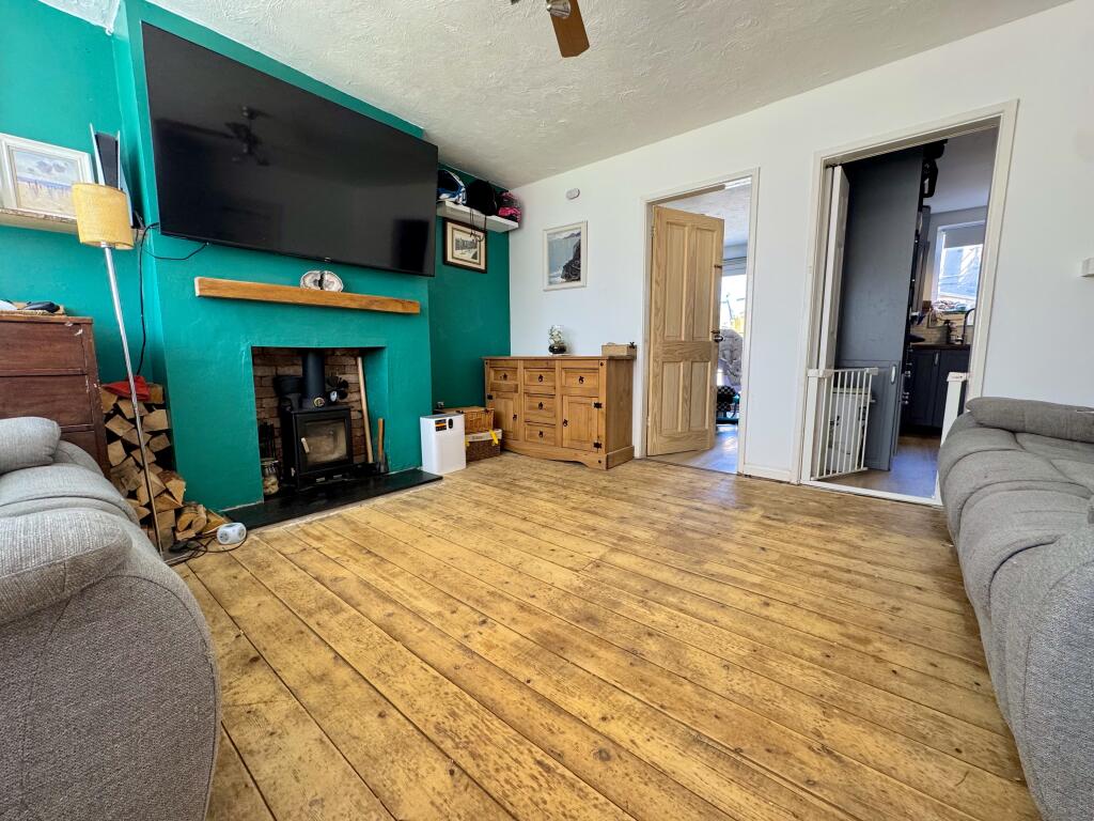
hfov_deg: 102.1
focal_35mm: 14
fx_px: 442
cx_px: 547
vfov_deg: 85.7
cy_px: 410
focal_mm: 2.22
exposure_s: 1/99
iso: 200
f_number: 2.2
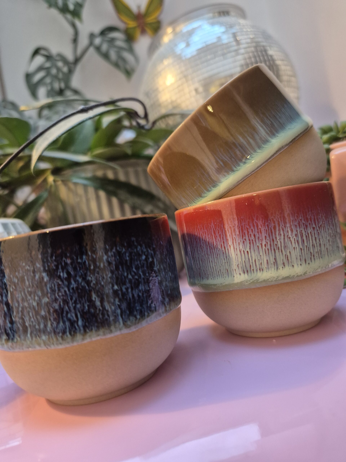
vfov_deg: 73.9
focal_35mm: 23
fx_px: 307
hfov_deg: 58.9
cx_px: 173
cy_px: 231
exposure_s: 1/100
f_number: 1.8
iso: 800
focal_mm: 5.4
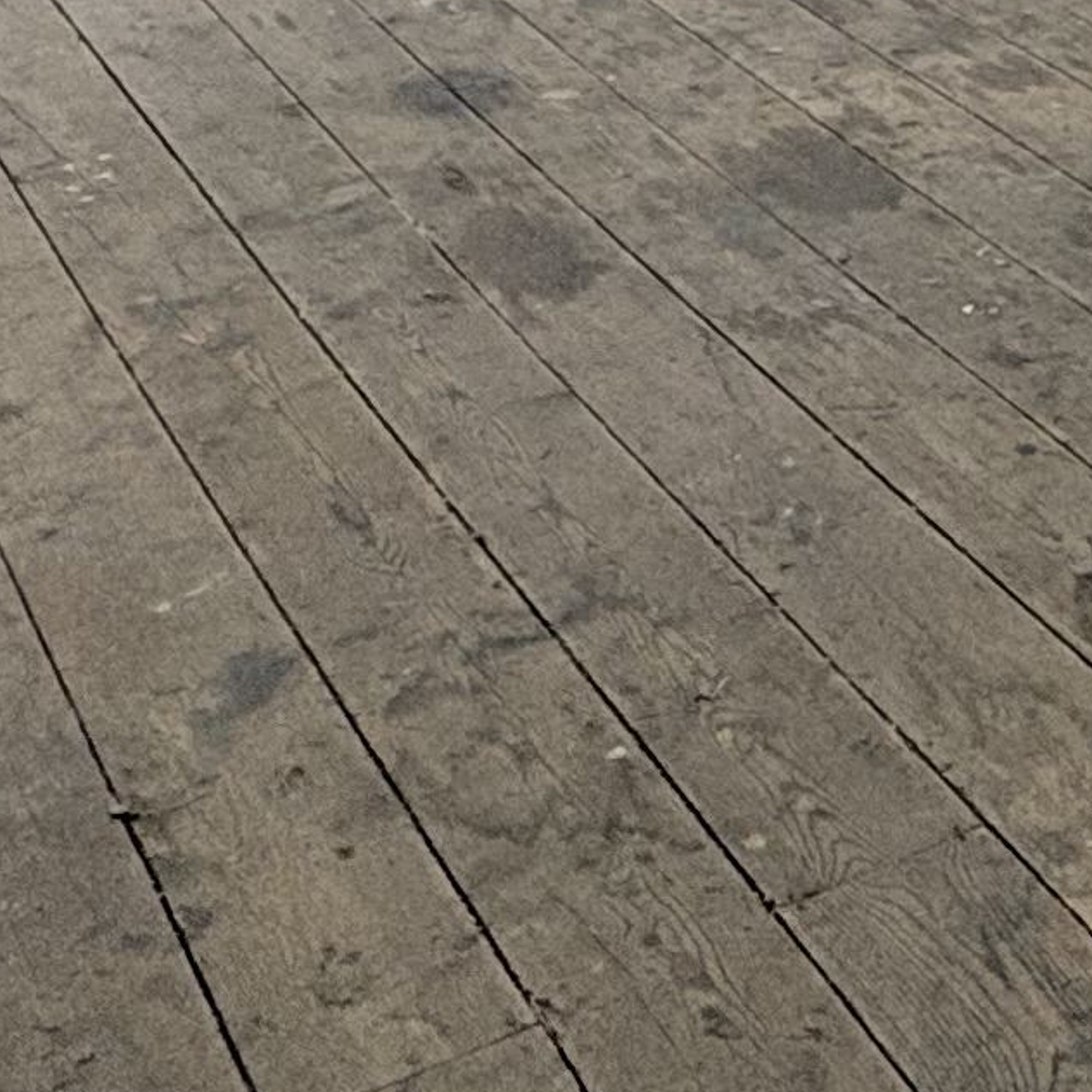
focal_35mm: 79
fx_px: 2820
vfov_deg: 17.7
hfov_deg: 19.2
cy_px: -859
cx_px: 1640
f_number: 2.2
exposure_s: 1/113
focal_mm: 2.22
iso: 125
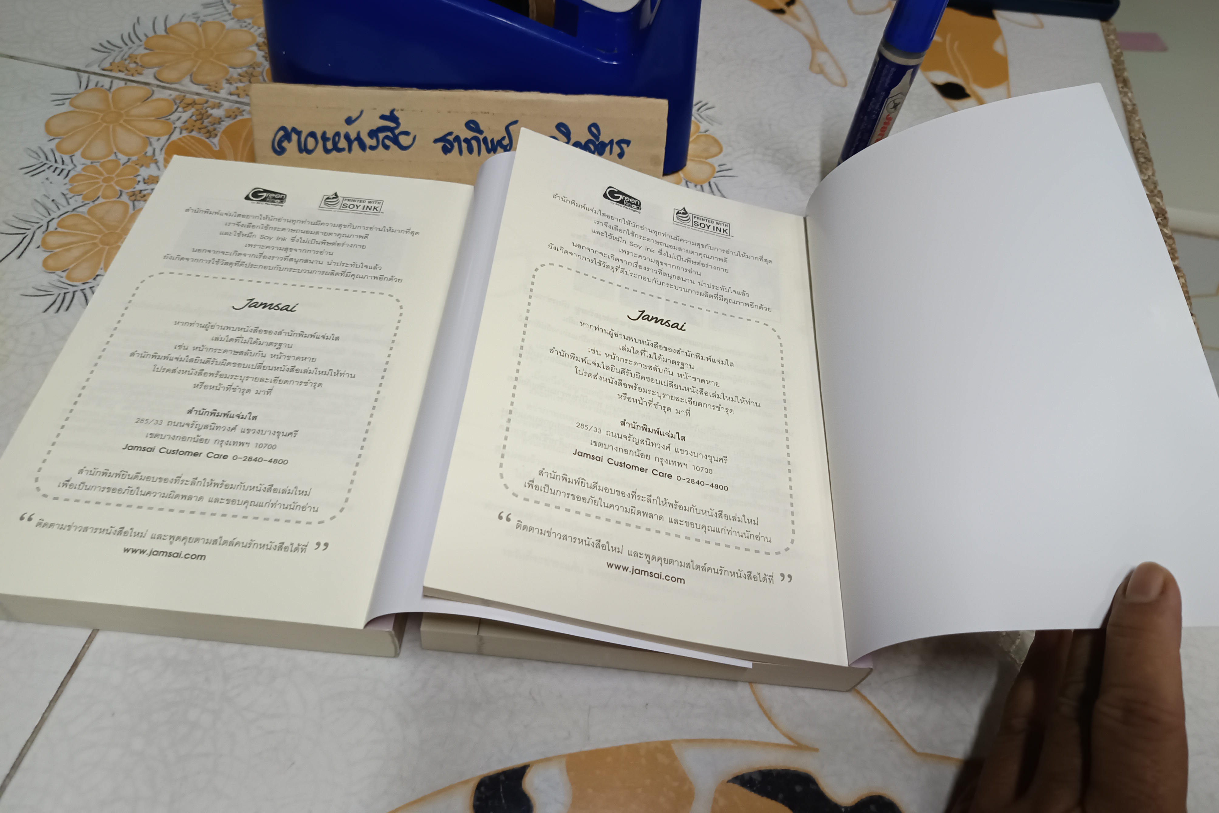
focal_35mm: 25
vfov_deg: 51.3
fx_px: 846
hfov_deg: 71.5
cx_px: 610
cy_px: 384
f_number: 1.7
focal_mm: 5.31
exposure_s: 1/50
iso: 1141
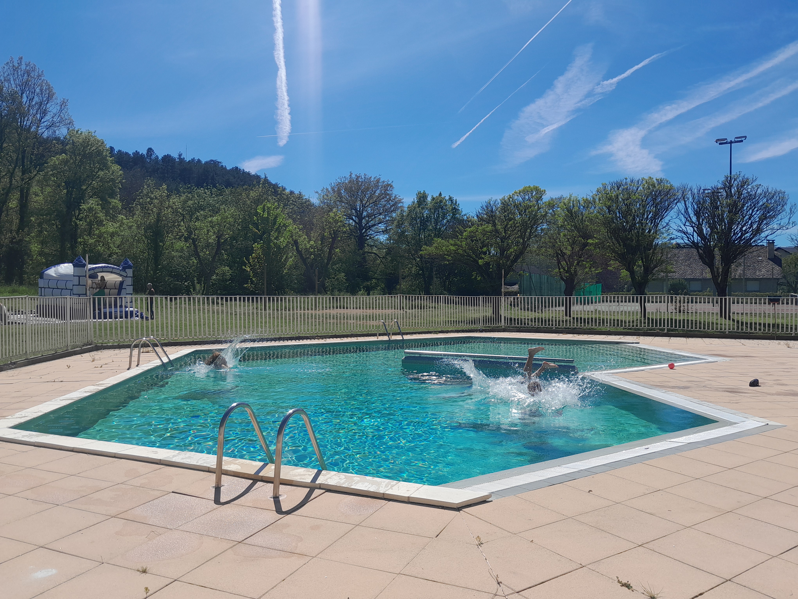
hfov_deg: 65.3
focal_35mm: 27
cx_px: 399
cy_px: 300
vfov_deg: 51.4
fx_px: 622
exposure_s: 1/855
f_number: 1.8
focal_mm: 4
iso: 40
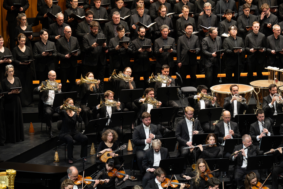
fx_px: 1572
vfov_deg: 6.9
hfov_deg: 10.3
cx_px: 142
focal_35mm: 200
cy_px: 94
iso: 3200
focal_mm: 200
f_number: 6.3
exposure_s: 1/160
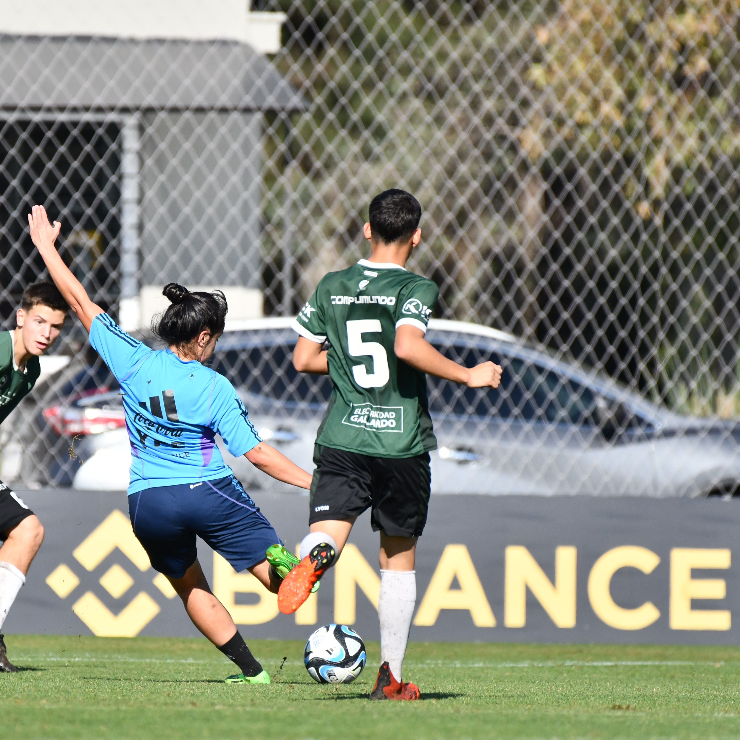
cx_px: 216
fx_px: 23146
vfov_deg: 1.8
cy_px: 370
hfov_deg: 1.8
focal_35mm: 957
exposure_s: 1/5000
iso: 1000
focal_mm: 500
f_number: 5.6
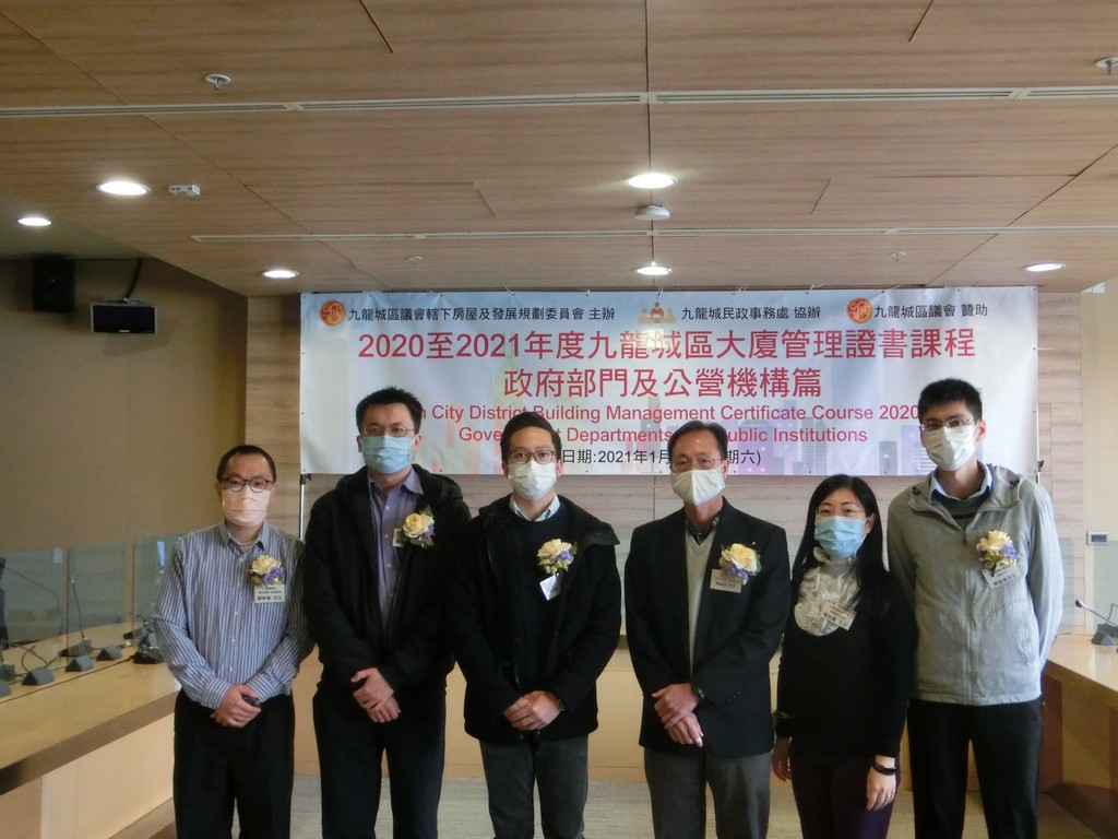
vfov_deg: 37.7
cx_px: 559
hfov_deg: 49.0
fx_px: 1227
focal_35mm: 38
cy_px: 420
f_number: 3.9
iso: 800
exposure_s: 1/60
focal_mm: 6.67
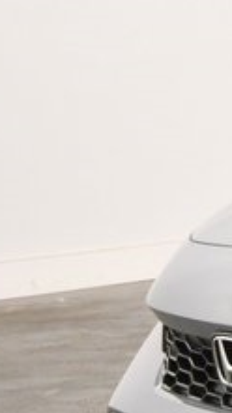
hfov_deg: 7.5
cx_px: 812
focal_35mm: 131
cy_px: 302
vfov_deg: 16.3
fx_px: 1435
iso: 1100
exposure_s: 1/125
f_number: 5.3
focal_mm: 18
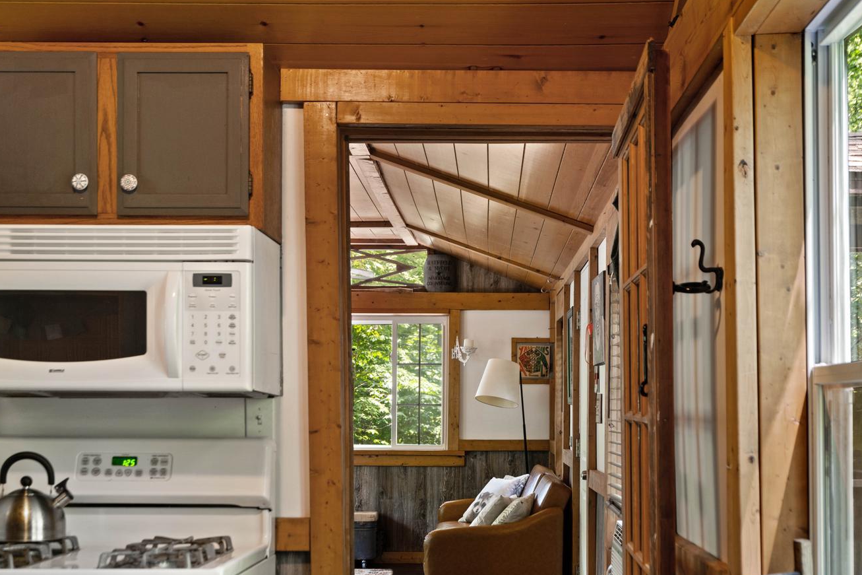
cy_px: 421
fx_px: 1125
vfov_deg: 28.3
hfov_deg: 41.9
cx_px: 477
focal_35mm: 47
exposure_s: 1/13
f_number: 4
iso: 160
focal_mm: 30
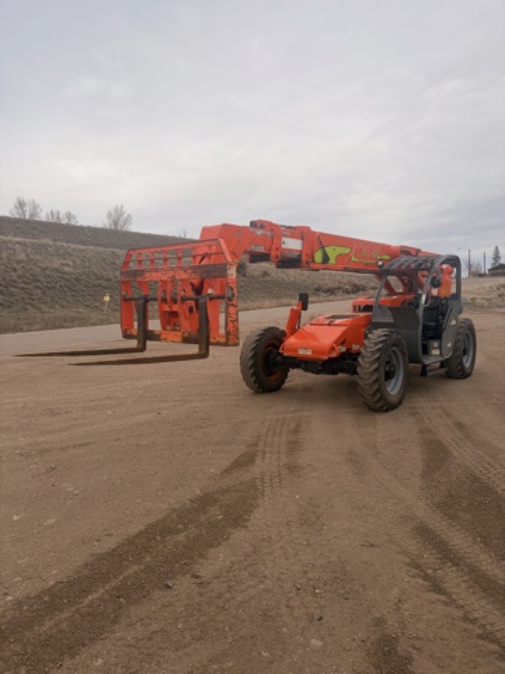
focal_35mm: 26
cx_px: 252
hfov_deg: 53.1
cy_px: 337
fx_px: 506
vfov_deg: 67.3
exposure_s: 1/2364
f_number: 1.6
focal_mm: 5.96
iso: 50
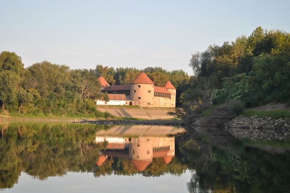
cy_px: 96
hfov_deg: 24.3
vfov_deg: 16.3
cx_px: 145
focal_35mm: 84
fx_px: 672
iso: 200
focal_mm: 55
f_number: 6.3
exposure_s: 1/160
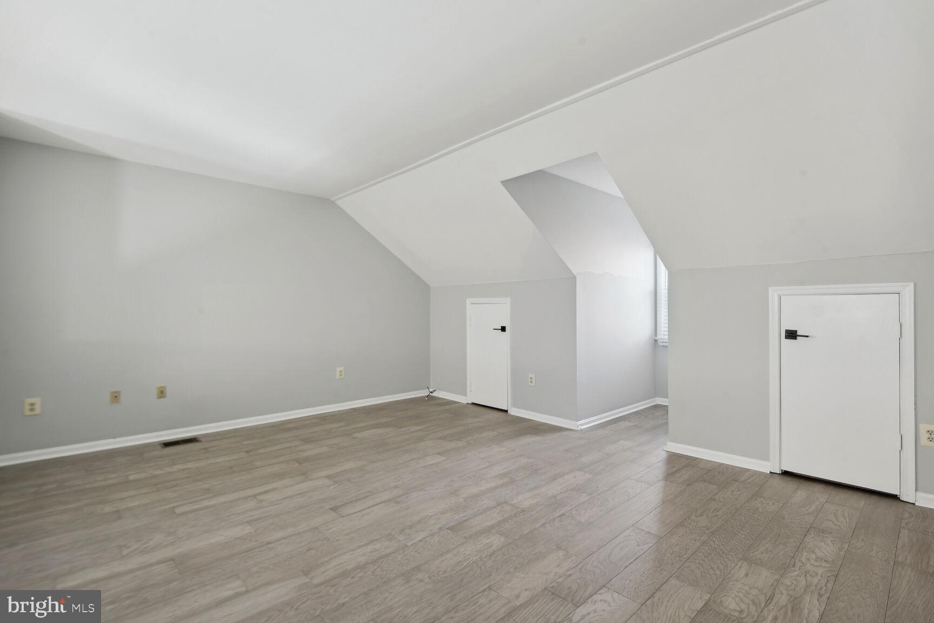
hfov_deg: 96.7
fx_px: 415
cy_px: 312
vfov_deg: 73.7
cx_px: 467
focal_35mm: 16
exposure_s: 1/8
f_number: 8
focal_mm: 16
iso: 200
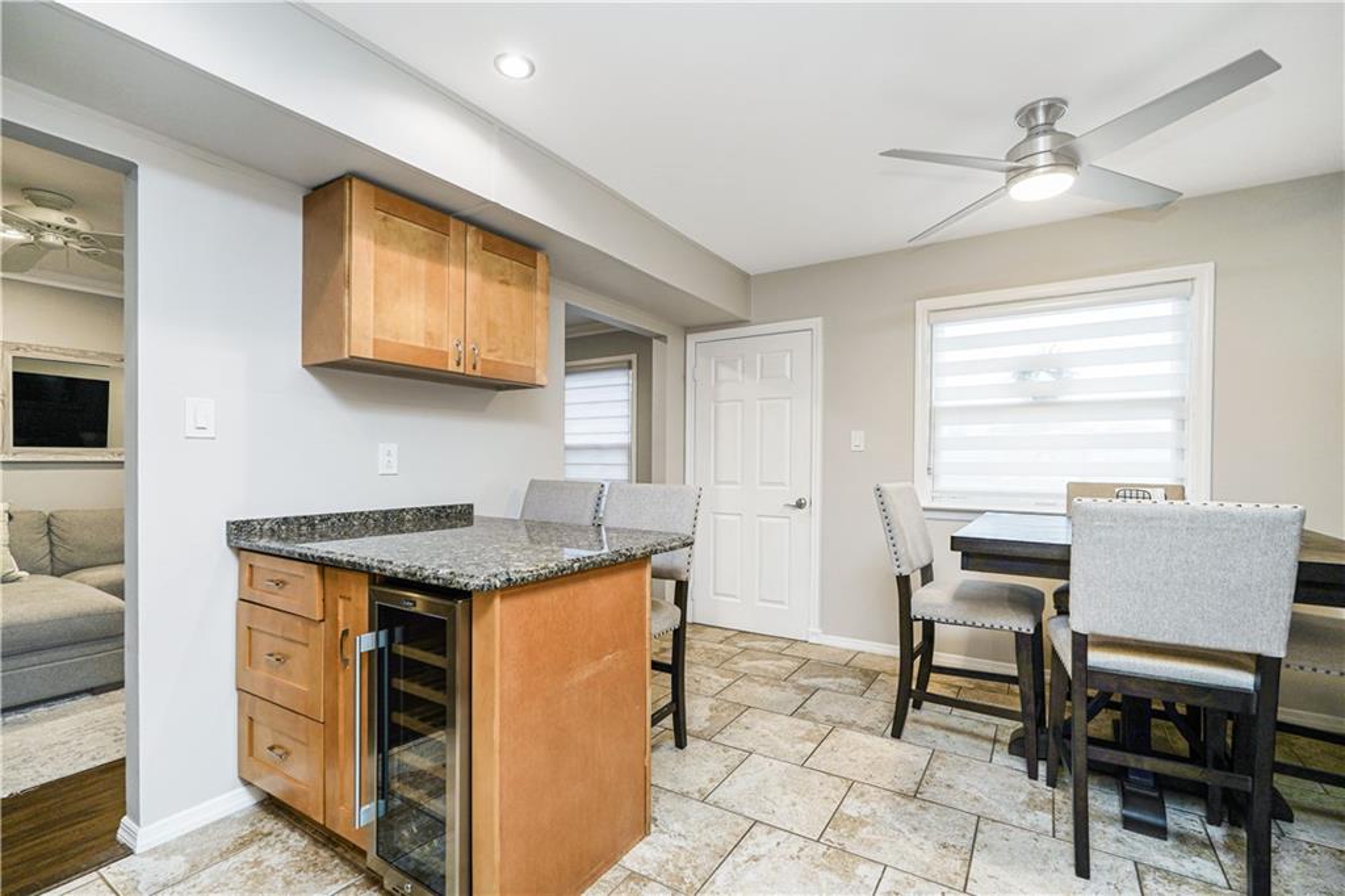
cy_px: 448
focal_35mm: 16
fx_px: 598
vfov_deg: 73.7
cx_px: 672
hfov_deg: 96.8
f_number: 4
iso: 160
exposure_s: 1/30
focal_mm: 16
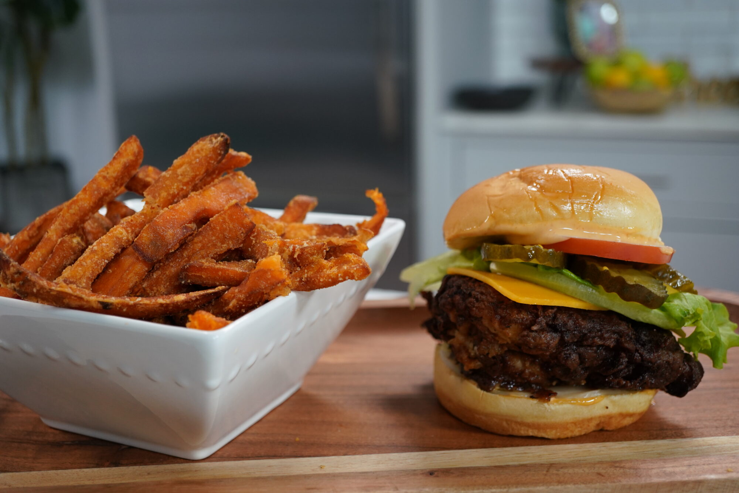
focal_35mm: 45
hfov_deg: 43.6
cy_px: 246
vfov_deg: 29.9
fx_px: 924
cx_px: 370
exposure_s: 1/160
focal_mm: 30
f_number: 4
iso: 800
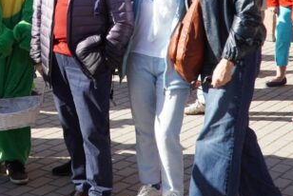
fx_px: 771
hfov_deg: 21.0
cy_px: -44
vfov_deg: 14.0
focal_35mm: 95
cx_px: 29
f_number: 4
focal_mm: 19
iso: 640
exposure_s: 1/2500
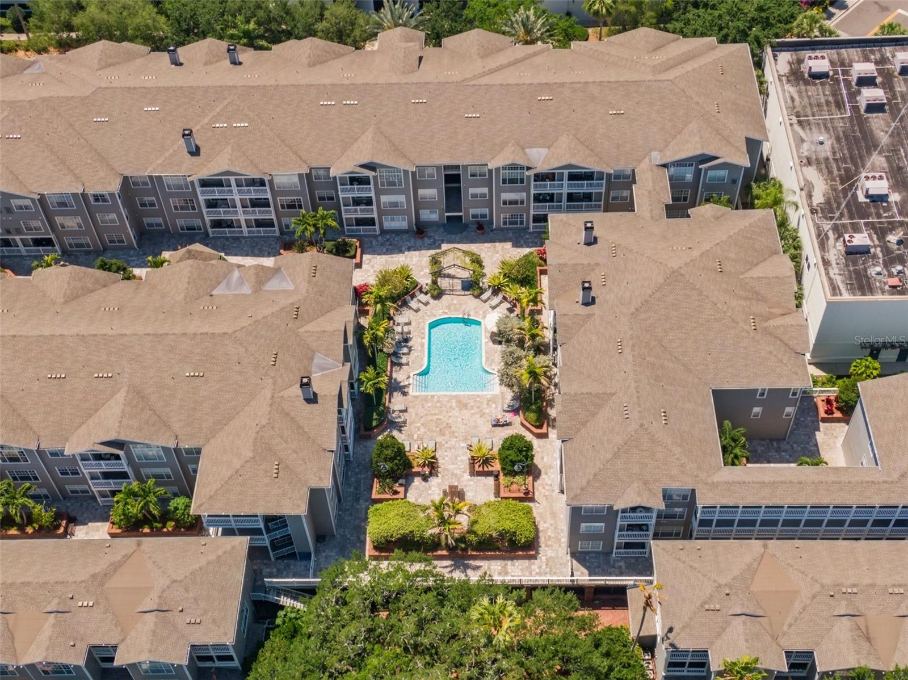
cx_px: 454
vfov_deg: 32.1
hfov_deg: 42.1
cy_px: 340
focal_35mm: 45
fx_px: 1180
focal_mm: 7.88
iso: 100
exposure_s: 1/500
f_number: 3.7
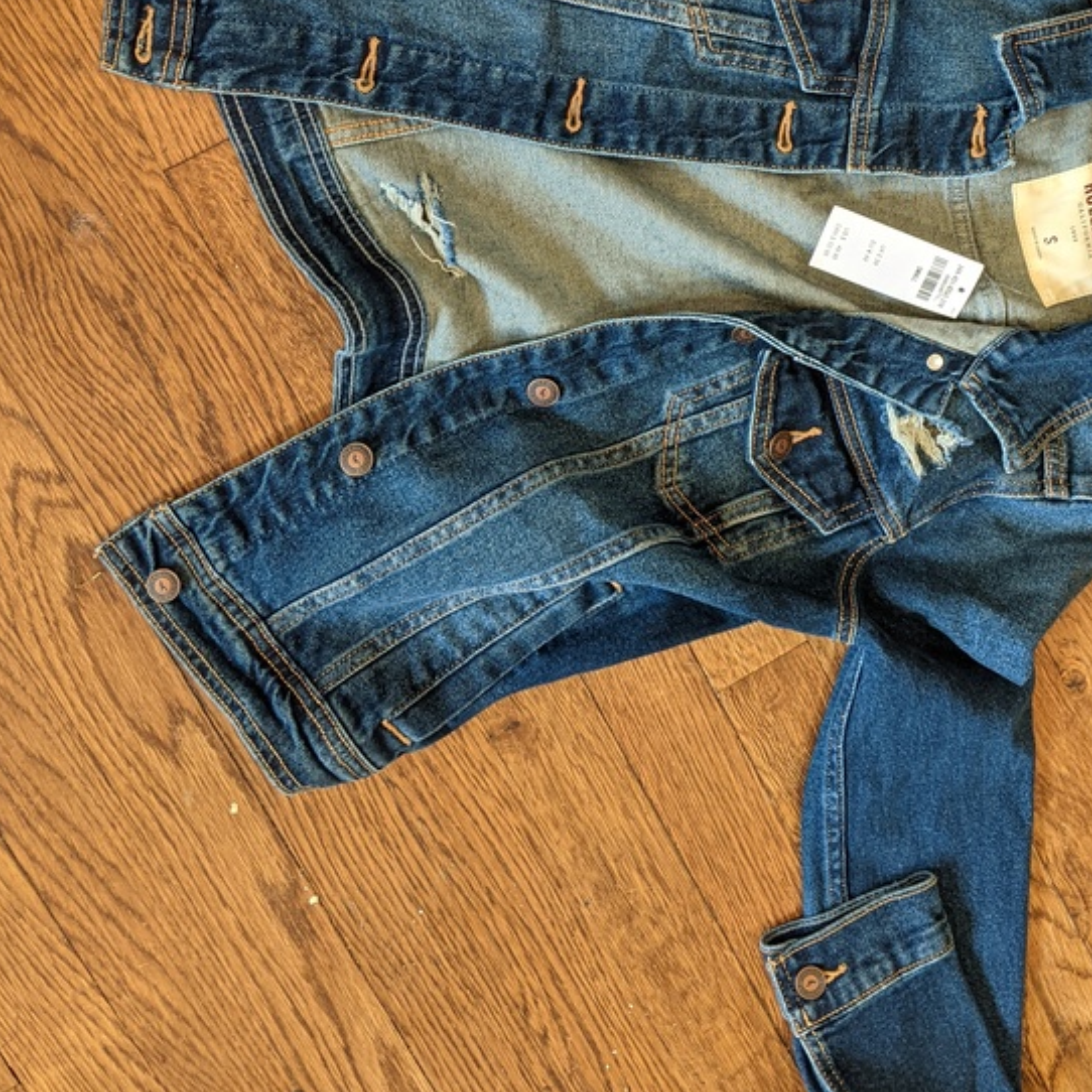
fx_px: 1570
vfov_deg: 37.5
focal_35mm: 44
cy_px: 282
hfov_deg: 38.1
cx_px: 681
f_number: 1.8
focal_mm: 4.44
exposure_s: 1/120
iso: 252
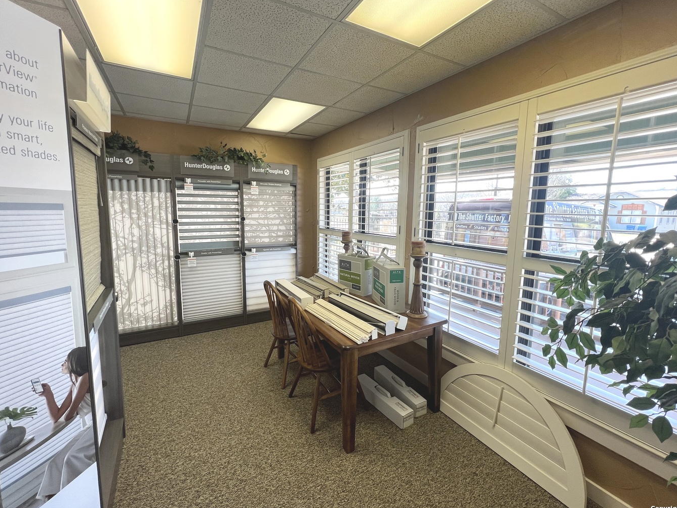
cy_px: 247
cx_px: 340
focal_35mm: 14
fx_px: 274
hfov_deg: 102.1
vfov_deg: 85.7
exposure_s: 1/120
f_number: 1.8
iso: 64
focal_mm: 1.57
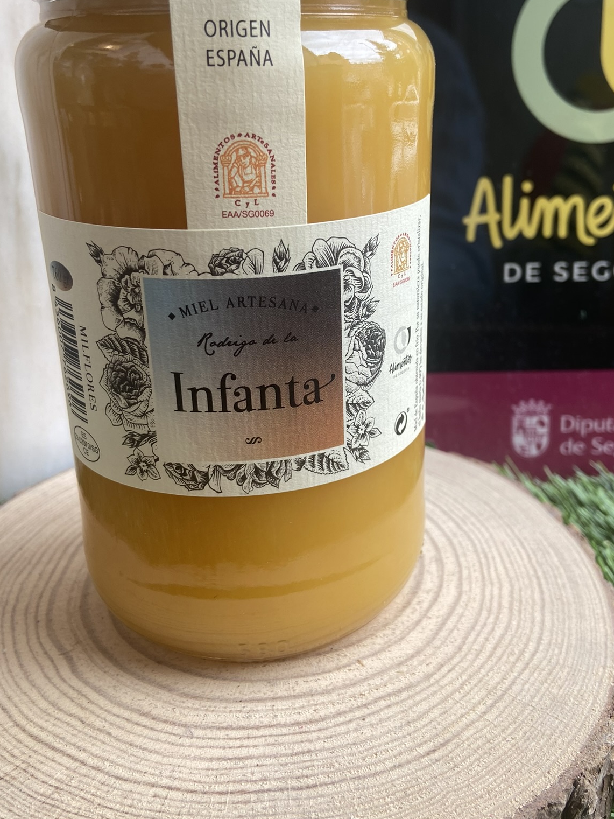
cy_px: 365
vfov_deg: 52.5
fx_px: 828
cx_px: 352
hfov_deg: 40.6
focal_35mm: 35
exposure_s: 1/114
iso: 32
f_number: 1.8
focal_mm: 4.25
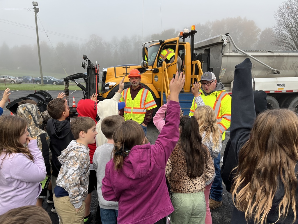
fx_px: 224
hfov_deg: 67.3
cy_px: 112
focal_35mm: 26
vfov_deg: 53.1
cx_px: 149
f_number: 1.6
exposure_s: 1/664
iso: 50
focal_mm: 5.1
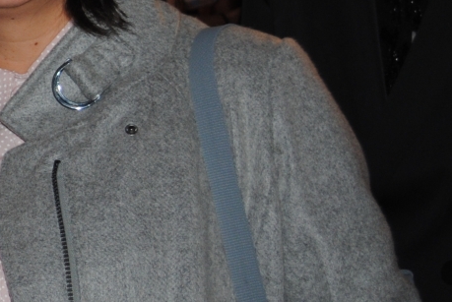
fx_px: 1910
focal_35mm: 152
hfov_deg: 13.0
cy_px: 41
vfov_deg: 9.0
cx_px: -166
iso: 200
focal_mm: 30
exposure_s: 1/60
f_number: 4.2
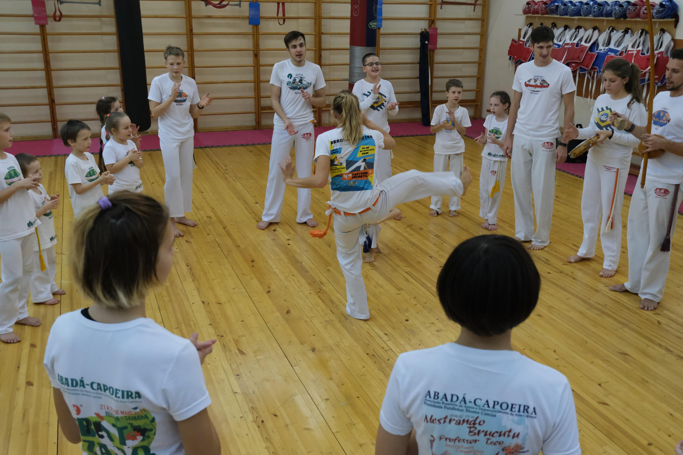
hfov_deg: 53.1
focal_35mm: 36
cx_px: 342
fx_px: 683
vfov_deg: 36.9
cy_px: 228
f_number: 4.4
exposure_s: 1/320
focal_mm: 24.2
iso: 3200
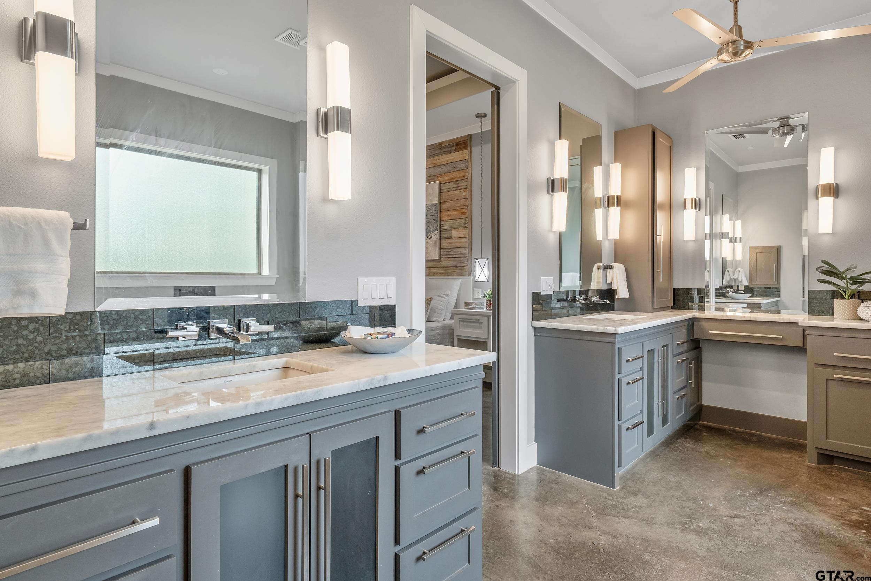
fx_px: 460
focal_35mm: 19
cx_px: 436
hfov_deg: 86.9
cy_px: 290
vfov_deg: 64.6
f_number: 8
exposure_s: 1/30
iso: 800
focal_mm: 19
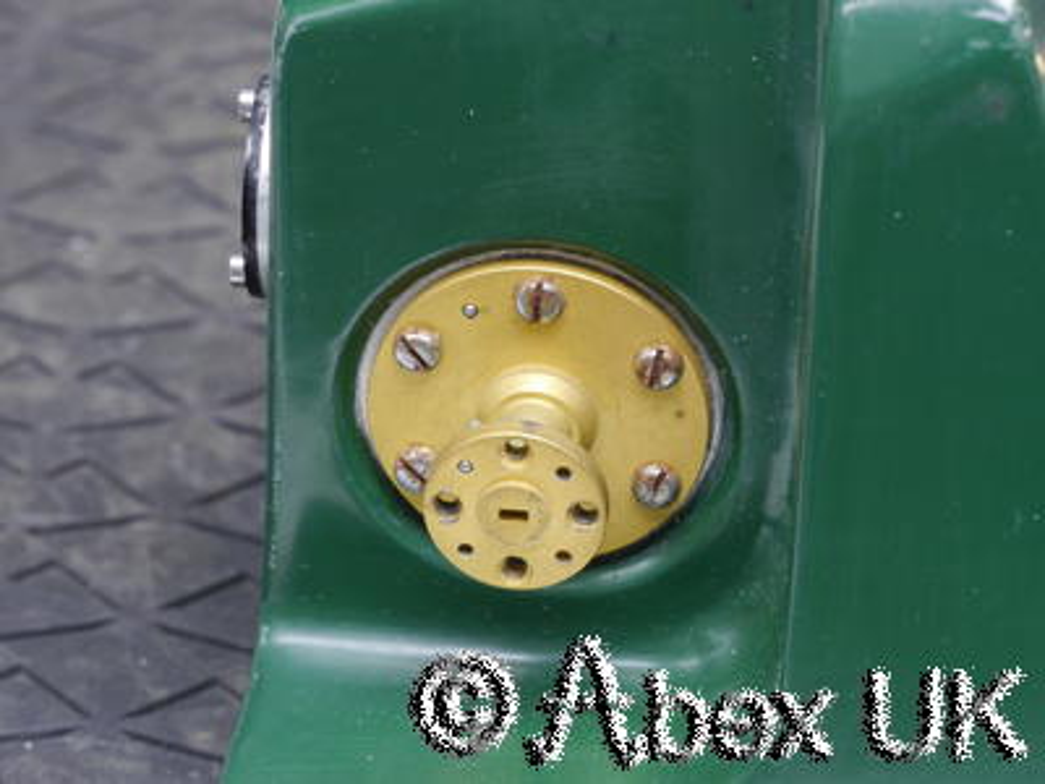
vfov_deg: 5.3
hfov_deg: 7.1
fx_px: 8453
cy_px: 392
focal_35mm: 280
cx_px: 522
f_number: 11
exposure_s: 1/3.2
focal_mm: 140
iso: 400
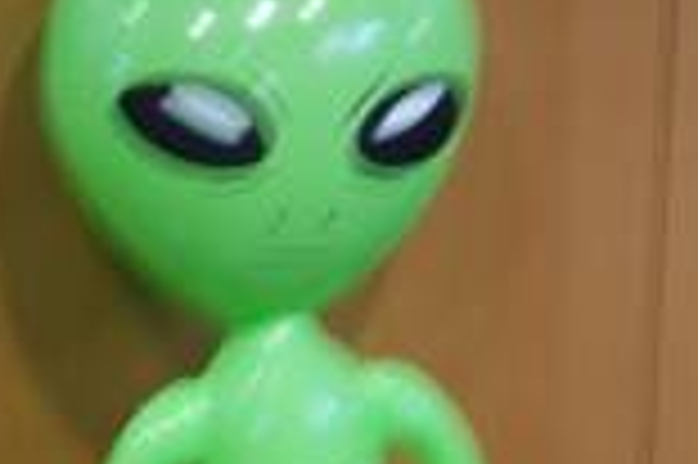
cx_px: 86
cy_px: 158
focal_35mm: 170
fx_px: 3285
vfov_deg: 8.1
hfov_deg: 12.1
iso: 400
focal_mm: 35
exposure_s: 1/10
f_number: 4.5
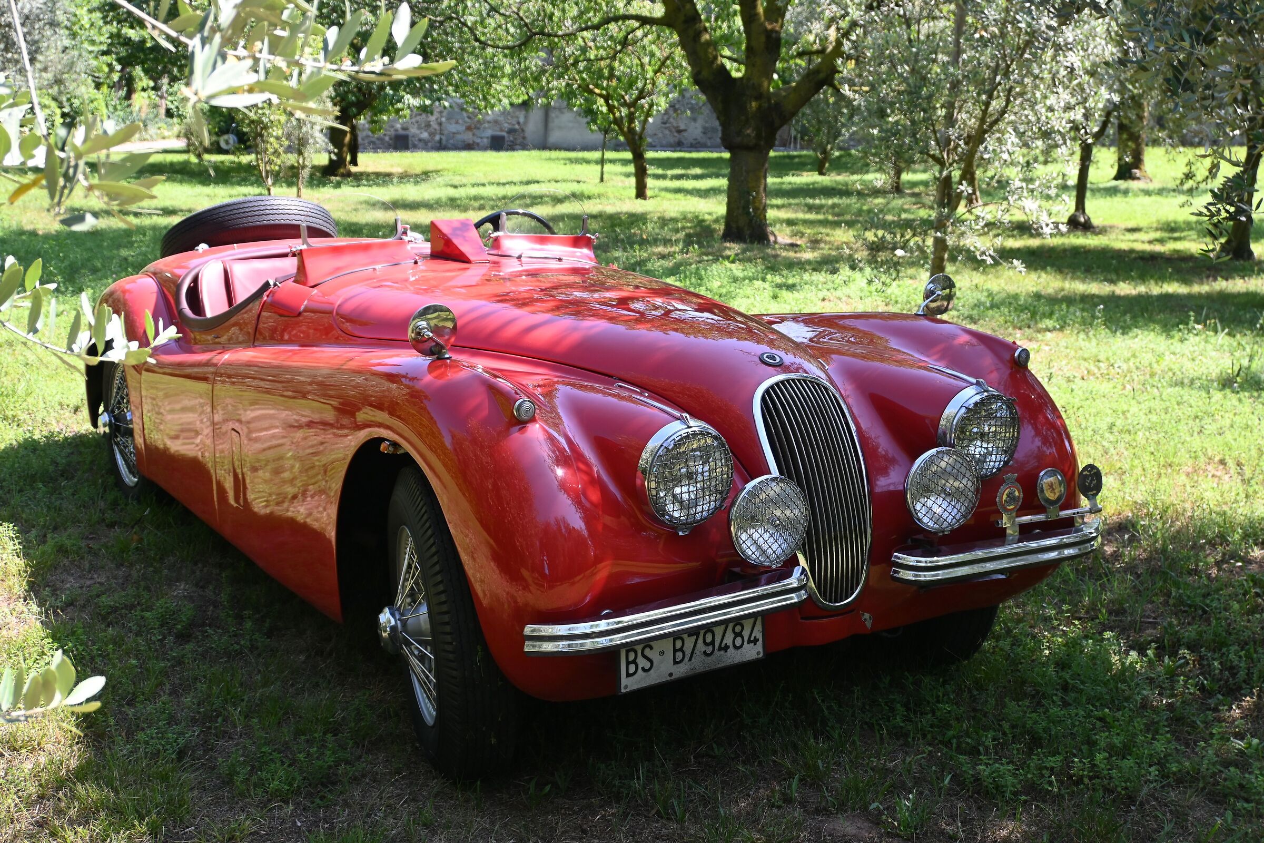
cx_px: 632
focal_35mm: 44
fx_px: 1527
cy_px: 422
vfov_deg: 30.8
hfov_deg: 45.0
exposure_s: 1/250
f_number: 5.6
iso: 200
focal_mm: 29
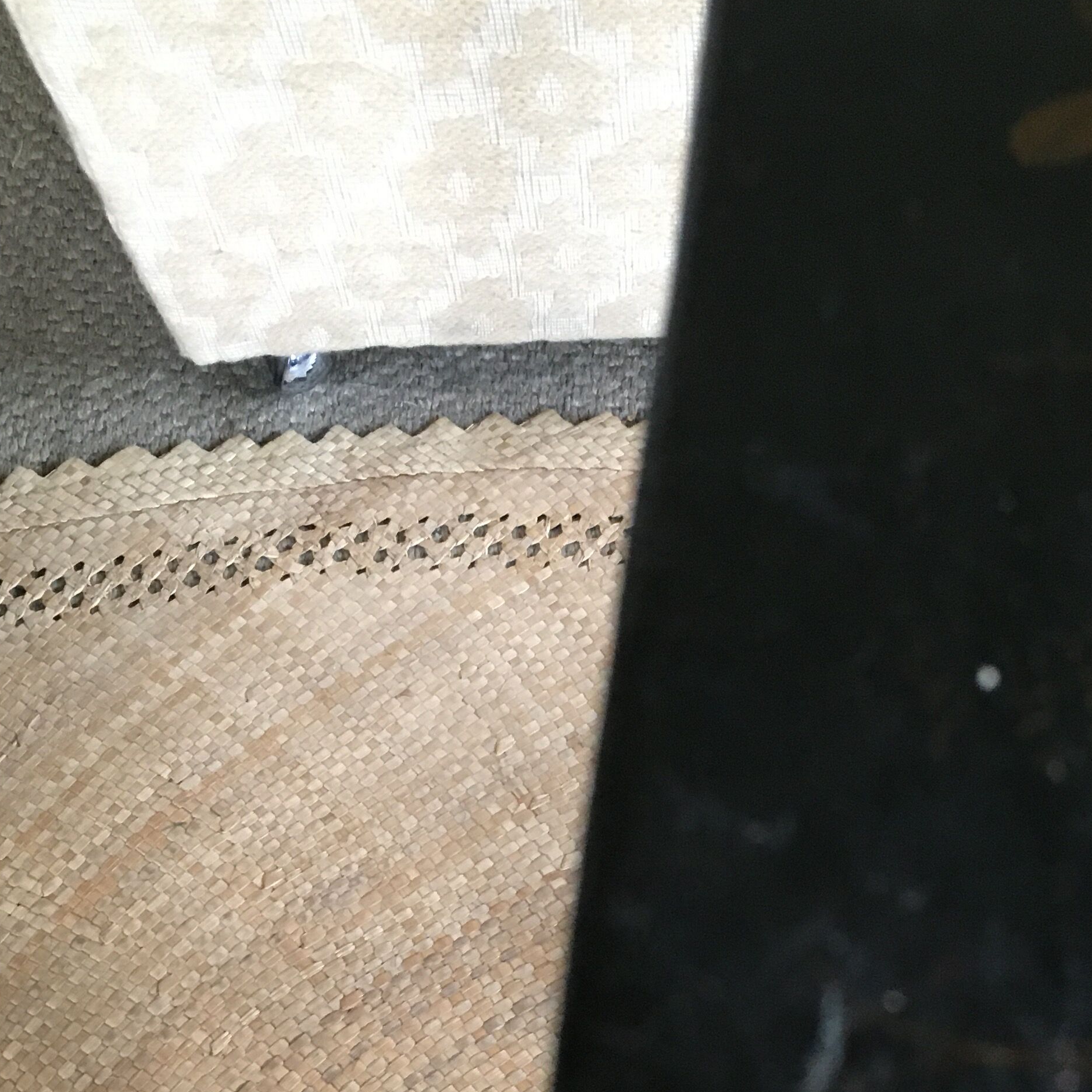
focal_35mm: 55
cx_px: 768
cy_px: 960
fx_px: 1963
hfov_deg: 30.7
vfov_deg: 29.9
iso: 200
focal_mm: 4.15
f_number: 2.2
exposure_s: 1/17
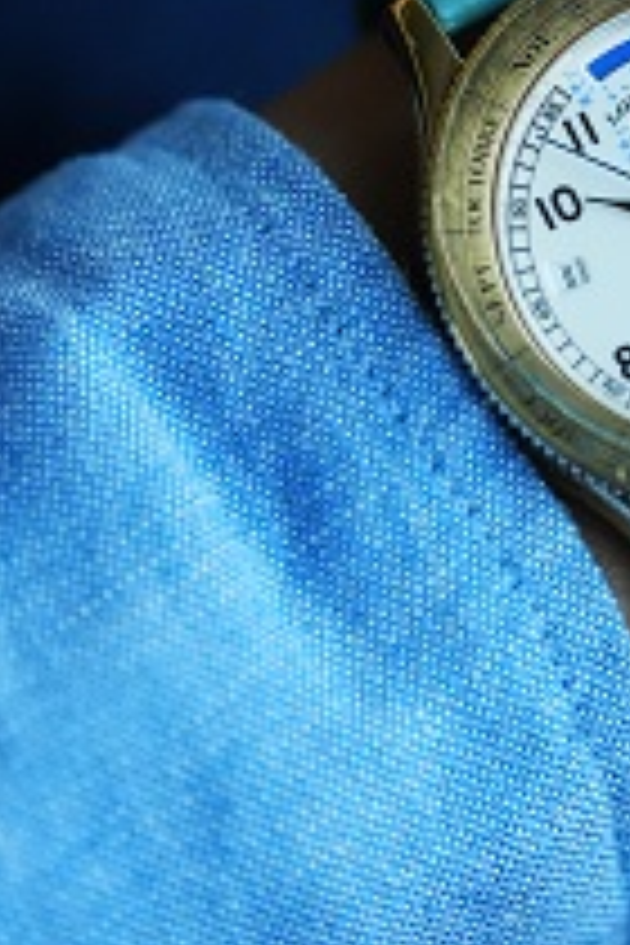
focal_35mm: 350
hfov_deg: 3.9
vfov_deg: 5.9
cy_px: 295
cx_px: 734
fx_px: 9187
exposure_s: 1/250
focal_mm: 105
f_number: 2.8
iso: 6400
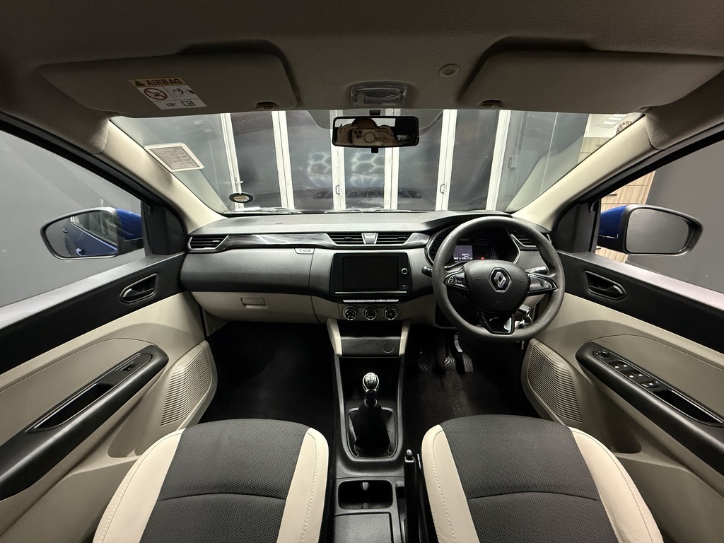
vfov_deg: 85.7
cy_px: 272
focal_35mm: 14
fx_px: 293
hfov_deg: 102.1
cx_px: 362
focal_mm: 2.22
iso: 640
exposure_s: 1/50
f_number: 2.2
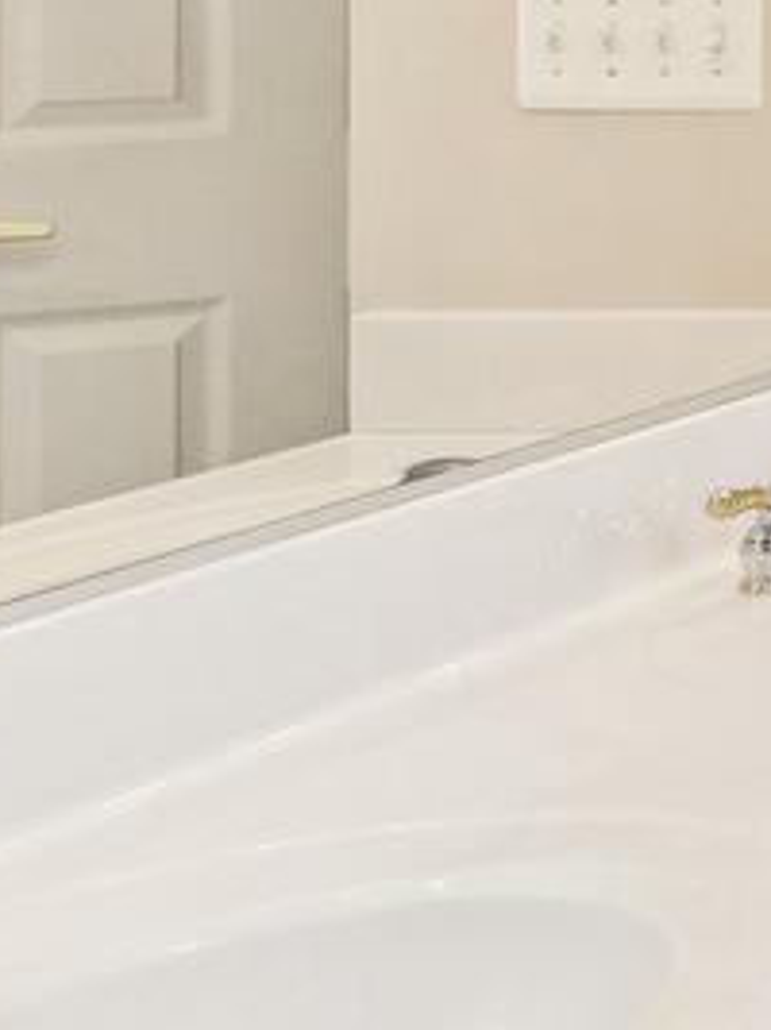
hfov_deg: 11.0
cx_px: 2355
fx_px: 2467
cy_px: -75
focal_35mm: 83
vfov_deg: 22.4
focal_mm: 16
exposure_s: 1/125
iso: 500
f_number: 4
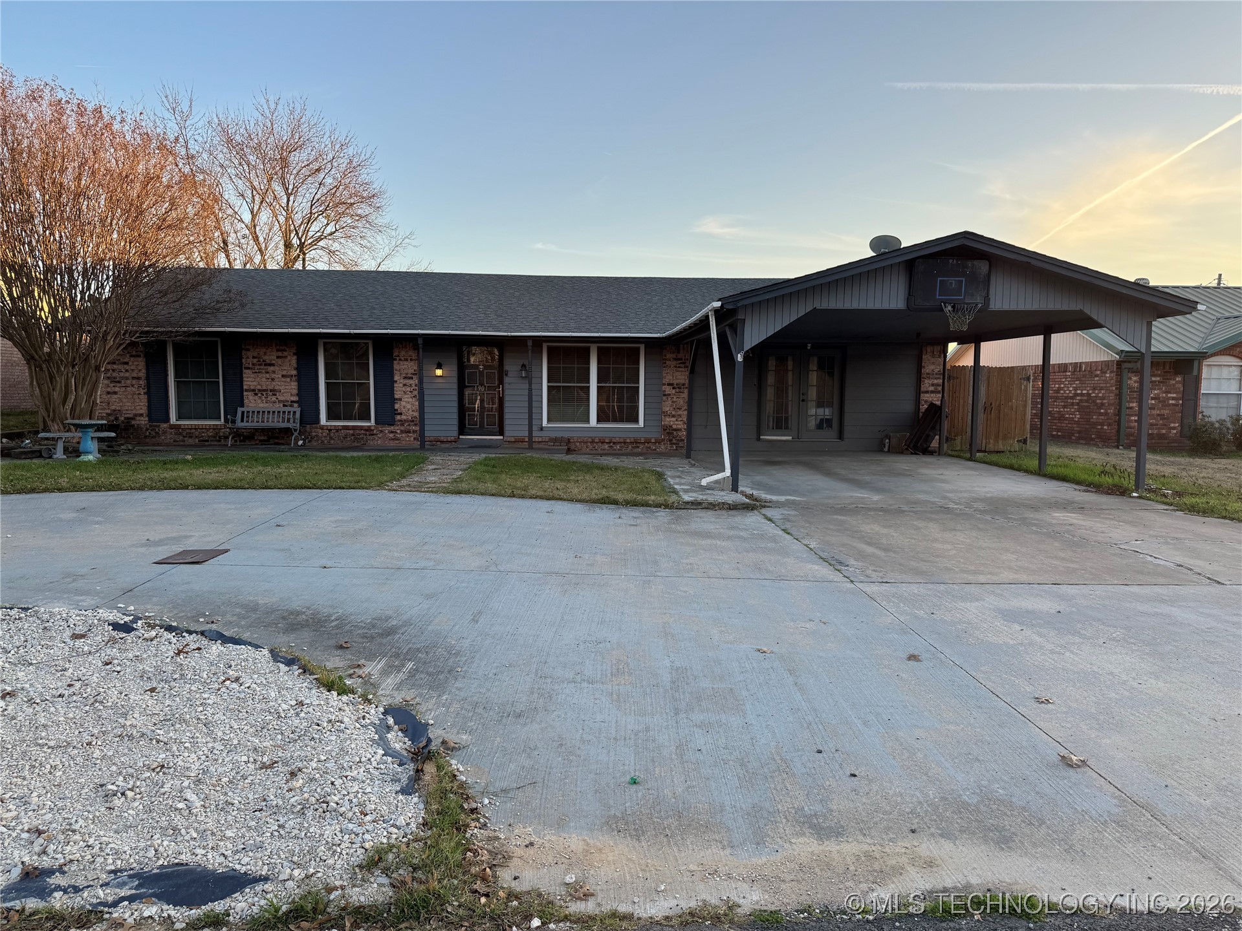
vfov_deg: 56.8
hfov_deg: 71.6
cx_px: 621
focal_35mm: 24
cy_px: 466
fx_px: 861
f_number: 1.78
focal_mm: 6.76
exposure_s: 1/723
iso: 80
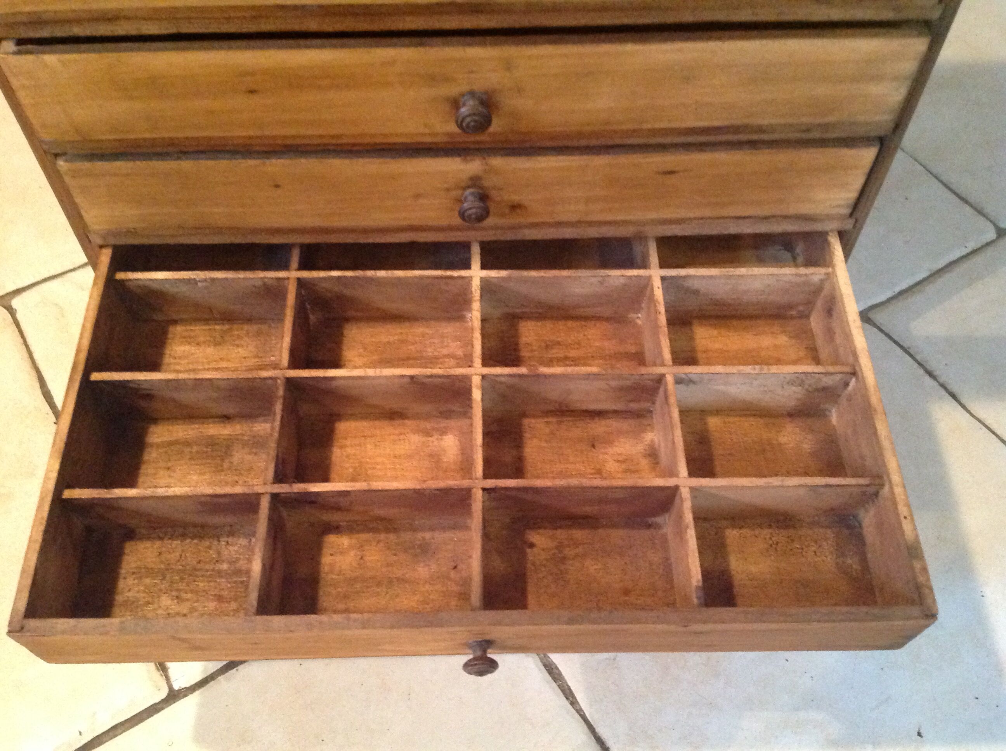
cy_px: 376
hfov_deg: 52.7
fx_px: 1016
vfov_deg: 40.6
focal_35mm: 35
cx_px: 503
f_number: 2.4
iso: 800
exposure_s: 1/17
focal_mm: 4.28
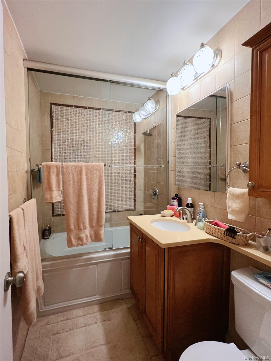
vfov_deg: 106.2
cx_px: 136
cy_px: 180
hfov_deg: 89.9
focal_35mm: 13
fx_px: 136
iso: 320
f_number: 1.8
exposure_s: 1/60
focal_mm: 1.57
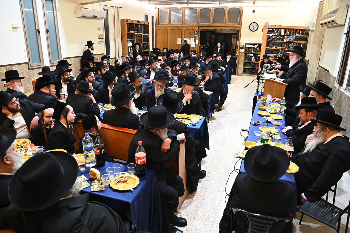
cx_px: 175
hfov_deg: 73.8
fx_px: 233
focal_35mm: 24
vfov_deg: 53.1
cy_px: 116
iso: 2500
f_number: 5
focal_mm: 24
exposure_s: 1/160
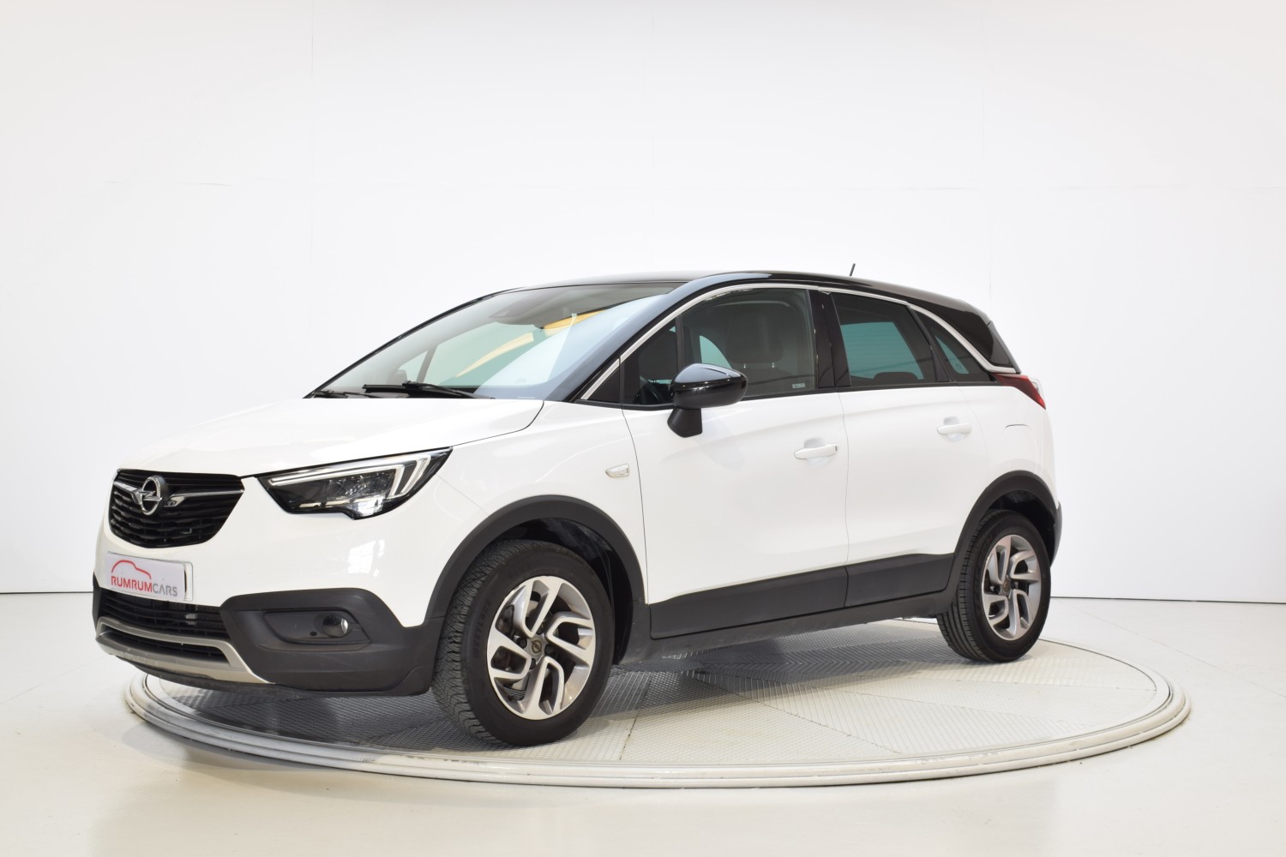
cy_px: 428
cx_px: 643
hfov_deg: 42.3
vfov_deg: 28.9
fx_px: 1661
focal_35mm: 46
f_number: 11
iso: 100
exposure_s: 1/3
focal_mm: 31
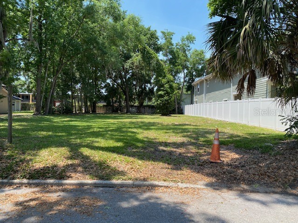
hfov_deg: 67.3
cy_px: 112
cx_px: 149
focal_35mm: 26
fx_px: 224
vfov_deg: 53.1
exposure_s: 1/990
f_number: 1.8
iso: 32
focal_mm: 4.25
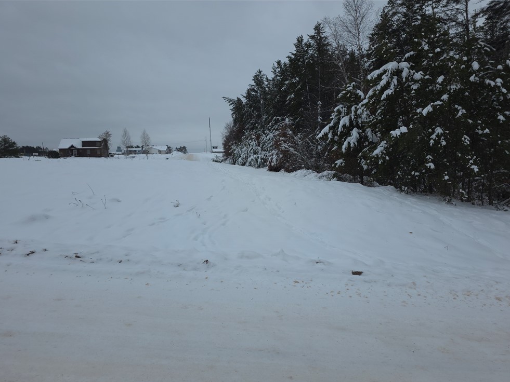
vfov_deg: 56.8
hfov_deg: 71.6
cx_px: 254
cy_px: 199
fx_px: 354
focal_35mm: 24
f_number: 1.7
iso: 125
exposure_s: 1/3448
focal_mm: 6.3
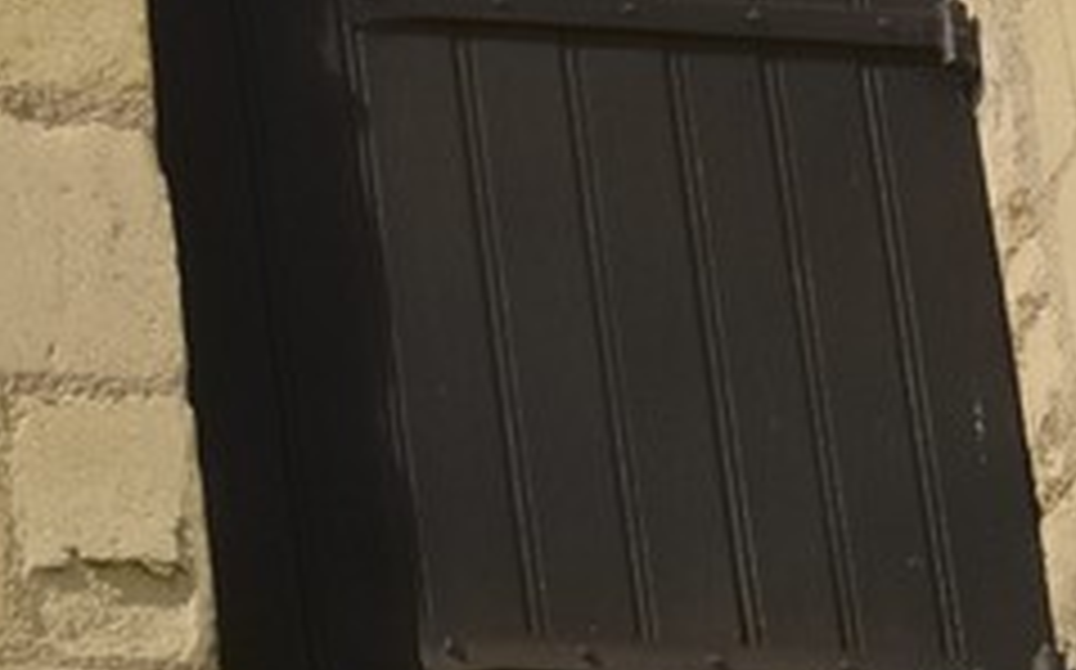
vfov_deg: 2.8
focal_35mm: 460
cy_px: -980
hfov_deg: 4.4
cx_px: -1751
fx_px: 13492
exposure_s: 1/160
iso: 100
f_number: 11
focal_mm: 45
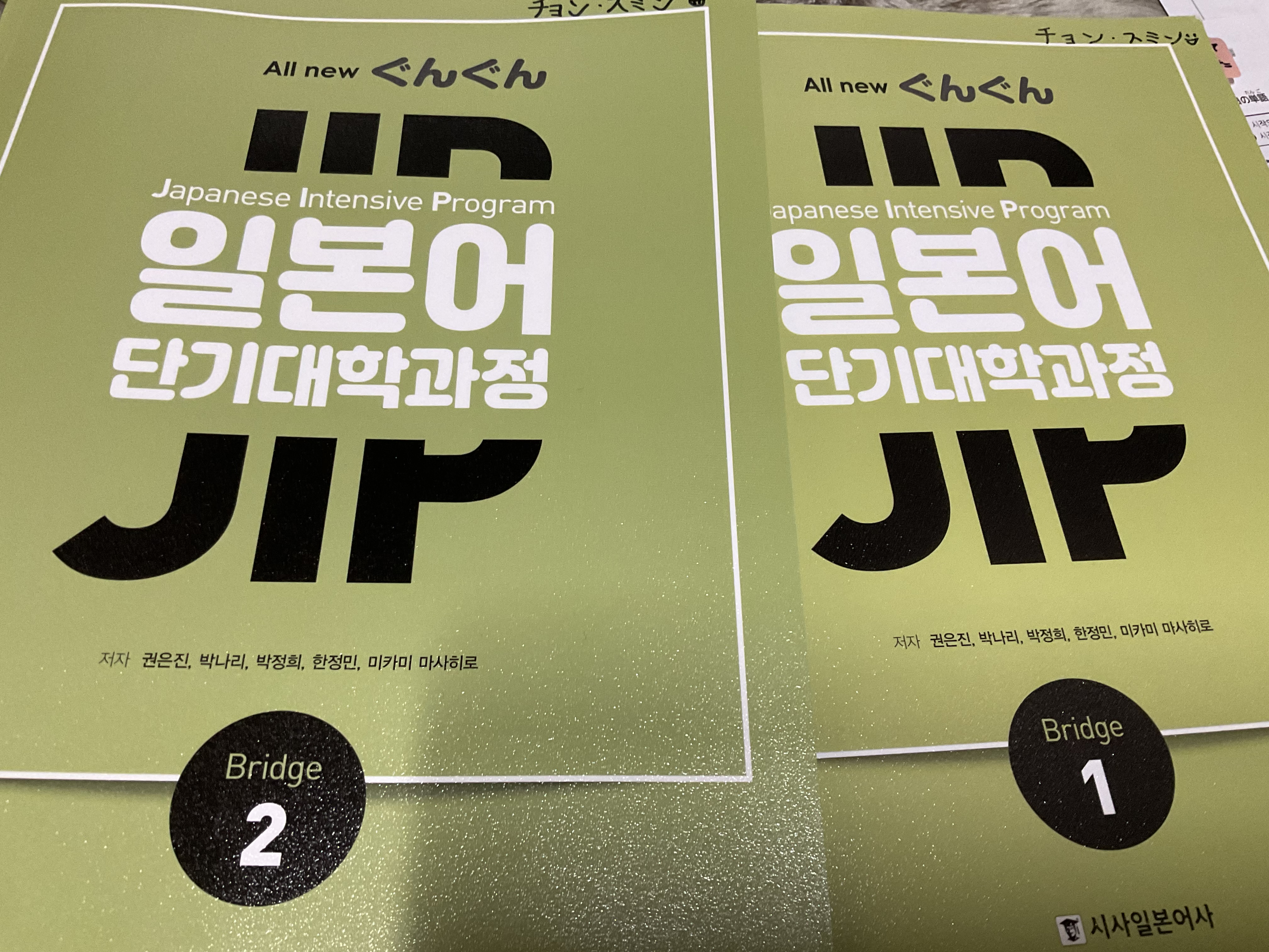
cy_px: 476
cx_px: 634
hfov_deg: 61.7
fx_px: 1063
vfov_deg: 48.2
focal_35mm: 29
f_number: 1.8
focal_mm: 3
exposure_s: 1/60
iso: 125
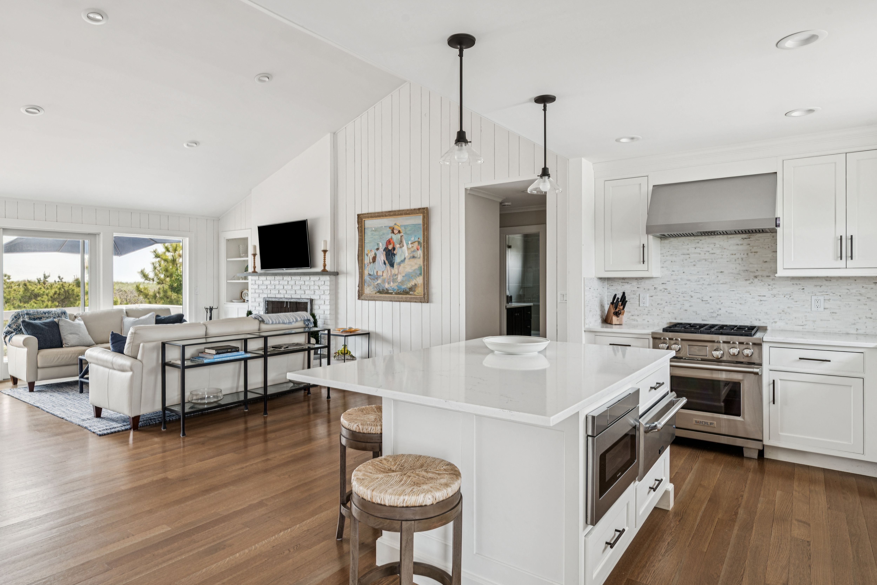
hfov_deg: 84.0
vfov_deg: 61.9
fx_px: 487
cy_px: 292
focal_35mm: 20
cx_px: 438
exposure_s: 1/25
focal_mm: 20
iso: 200
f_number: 8
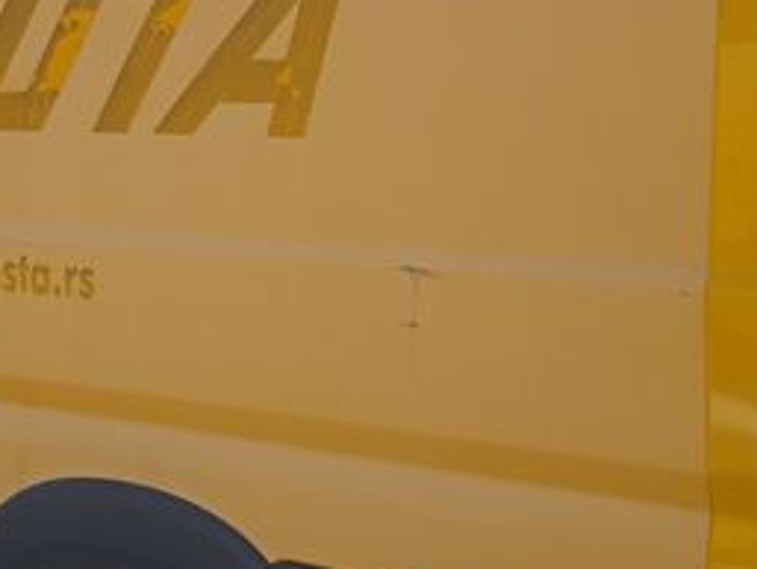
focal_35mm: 87
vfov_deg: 16.9
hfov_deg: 22.4
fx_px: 1903
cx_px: 244
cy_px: 174
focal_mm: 3.43
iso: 113
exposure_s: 1/1041
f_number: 2.2
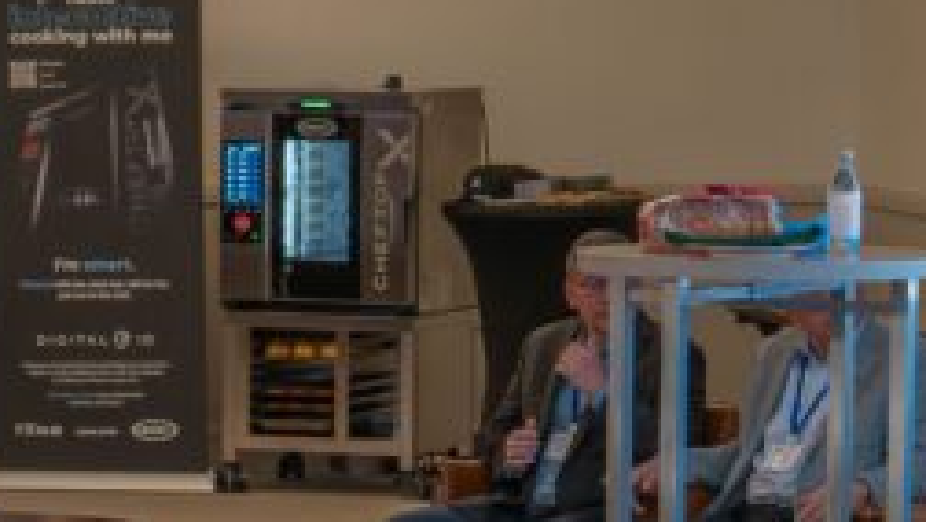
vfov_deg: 5.5
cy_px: 528
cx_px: 184
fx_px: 5429
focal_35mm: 221
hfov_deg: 9.7
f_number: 2.8
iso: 800
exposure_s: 1/125
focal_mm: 35
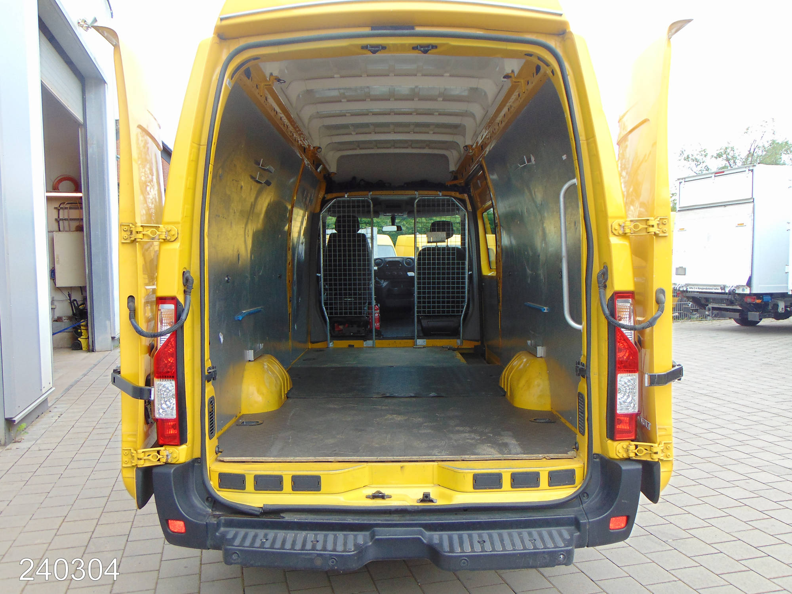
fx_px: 686
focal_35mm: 30
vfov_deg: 46.8
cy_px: 297
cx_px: 396
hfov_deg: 60.0
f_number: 3.1
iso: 100
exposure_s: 1/125
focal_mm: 5.4
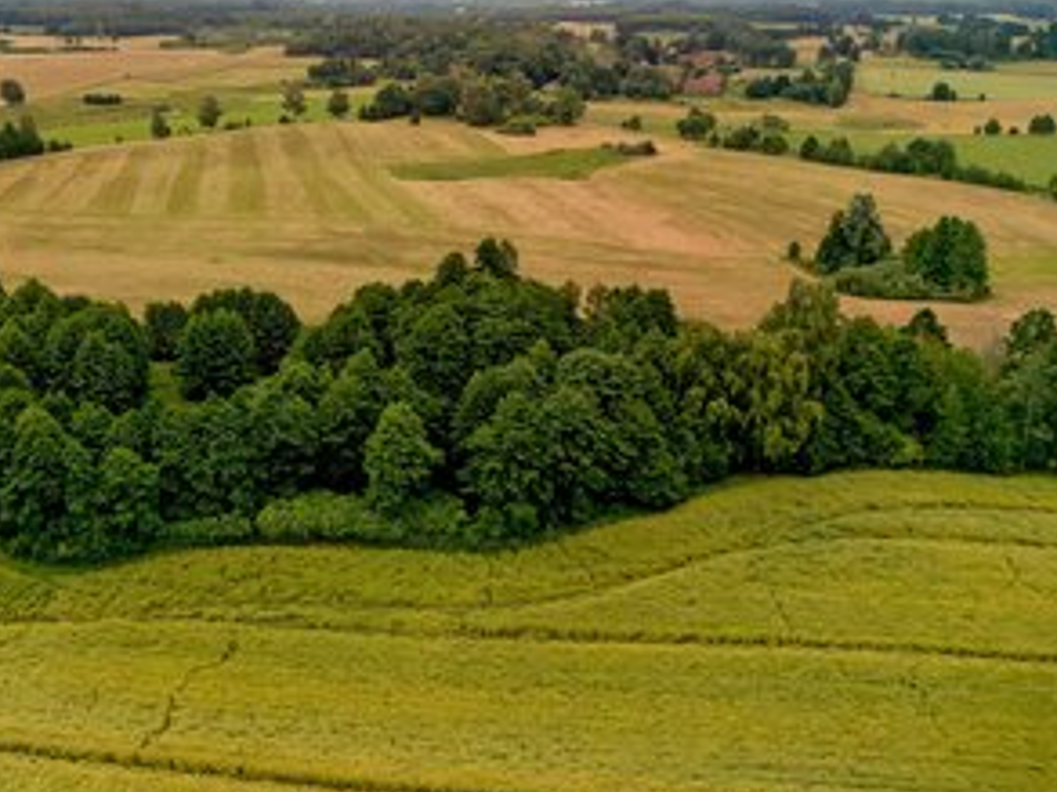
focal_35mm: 37
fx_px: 1130
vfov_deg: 37.8
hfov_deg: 49.4
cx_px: 366
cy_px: 213
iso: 110
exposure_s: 1/1250
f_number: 1.7
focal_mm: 6.72
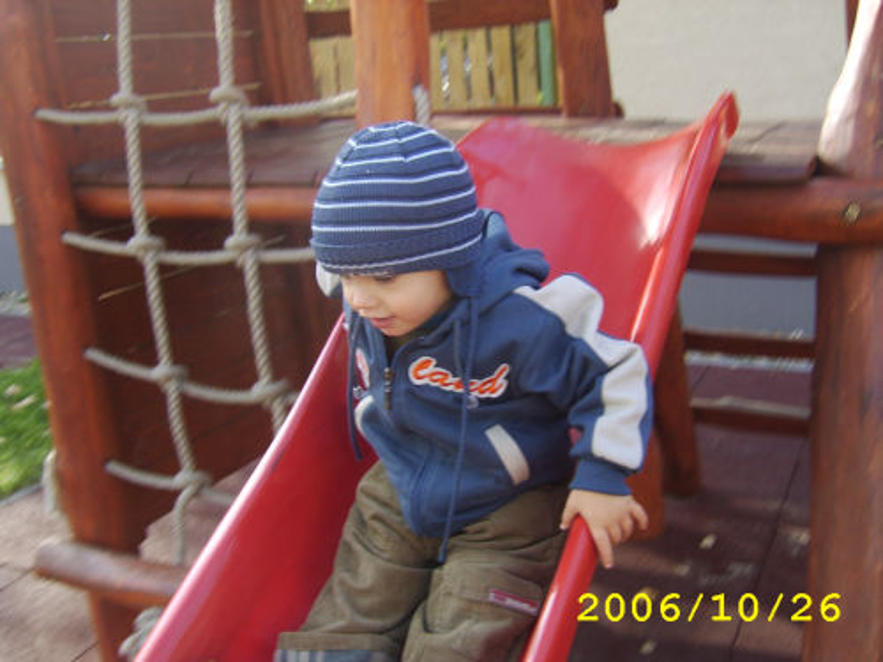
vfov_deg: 45.4
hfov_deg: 58.4
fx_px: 791
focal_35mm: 31
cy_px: 331
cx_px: 442
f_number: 4
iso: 71
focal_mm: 8.13
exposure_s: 1/162
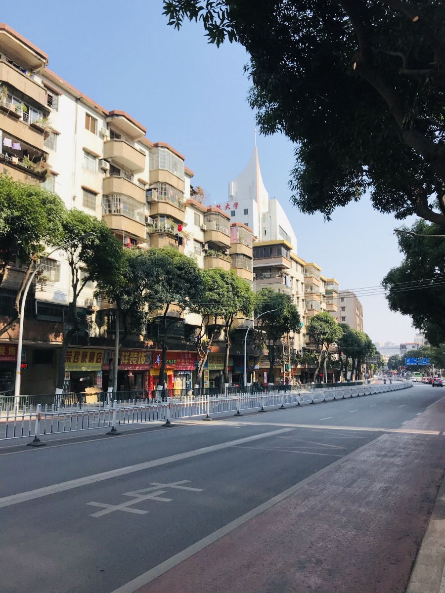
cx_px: 222
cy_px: 296
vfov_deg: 63.4
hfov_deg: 49.7
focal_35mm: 28
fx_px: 480
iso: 20
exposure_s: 1/1650
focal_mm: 3.99
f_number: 1.8
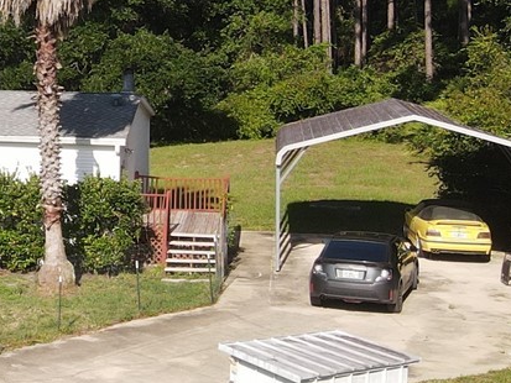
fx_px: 1373
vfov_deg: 15.6
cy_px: 10
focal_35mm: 93
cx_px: -146
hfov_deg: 19.5
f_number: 2.8
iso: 100
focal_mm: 4.5
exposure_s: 1/640
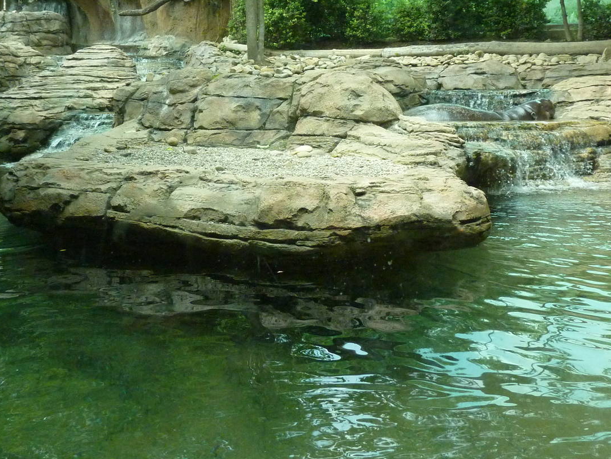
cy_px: 142
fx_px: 653
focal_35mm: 37
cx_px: 310
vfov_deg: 38.1
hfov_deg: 50.1
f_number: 3.3
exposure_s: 1/500
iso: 400
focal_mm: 4.1
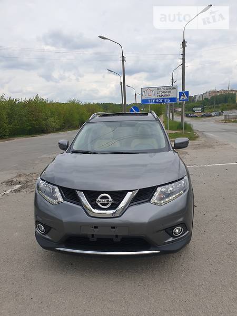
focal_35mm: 26
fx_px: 237
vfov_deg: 67.3
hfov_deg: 53.1
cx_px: 118
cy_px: 158
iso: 50
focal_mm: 4.3
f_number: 2.4
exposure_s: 1/1399
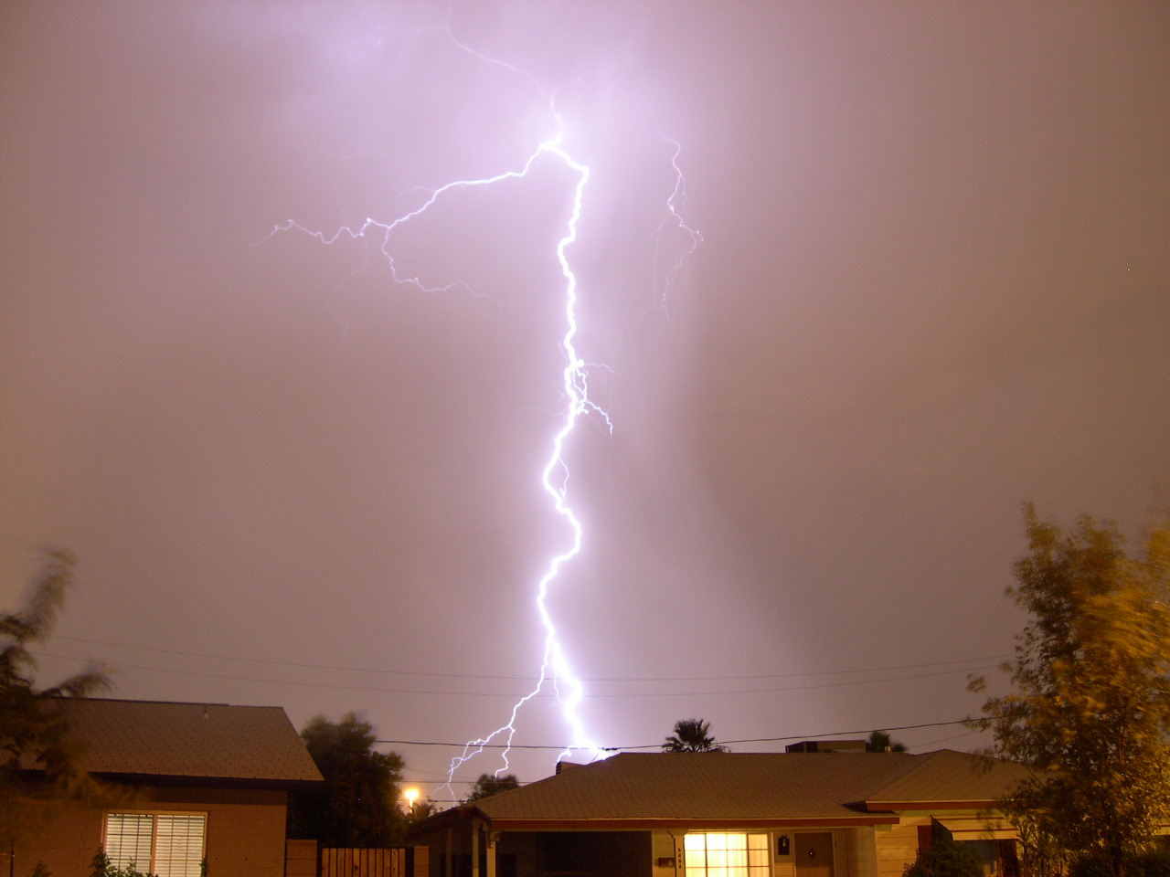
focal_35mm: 38
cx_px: 585
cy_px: 438
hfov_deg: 49.0
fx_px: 1284
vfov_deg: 37.7
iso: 100
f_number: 2.8
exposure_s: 8
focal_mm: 8
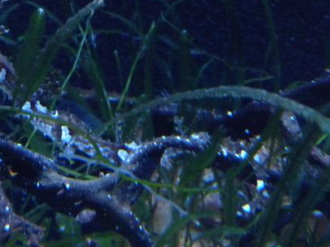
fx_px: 820
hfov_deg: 22.3
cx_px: 41
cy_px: 46
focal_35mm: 86
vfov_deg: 17.0
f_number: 3.2
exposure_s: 1/8
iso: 800
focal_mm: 8.5
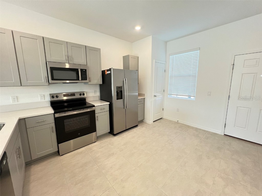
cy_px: 98
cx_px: 131
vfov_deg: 89.9
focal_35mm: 13
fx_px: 98
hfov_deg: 106.2
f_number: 1.8
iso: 200
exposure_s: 1/120
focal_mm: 1.57
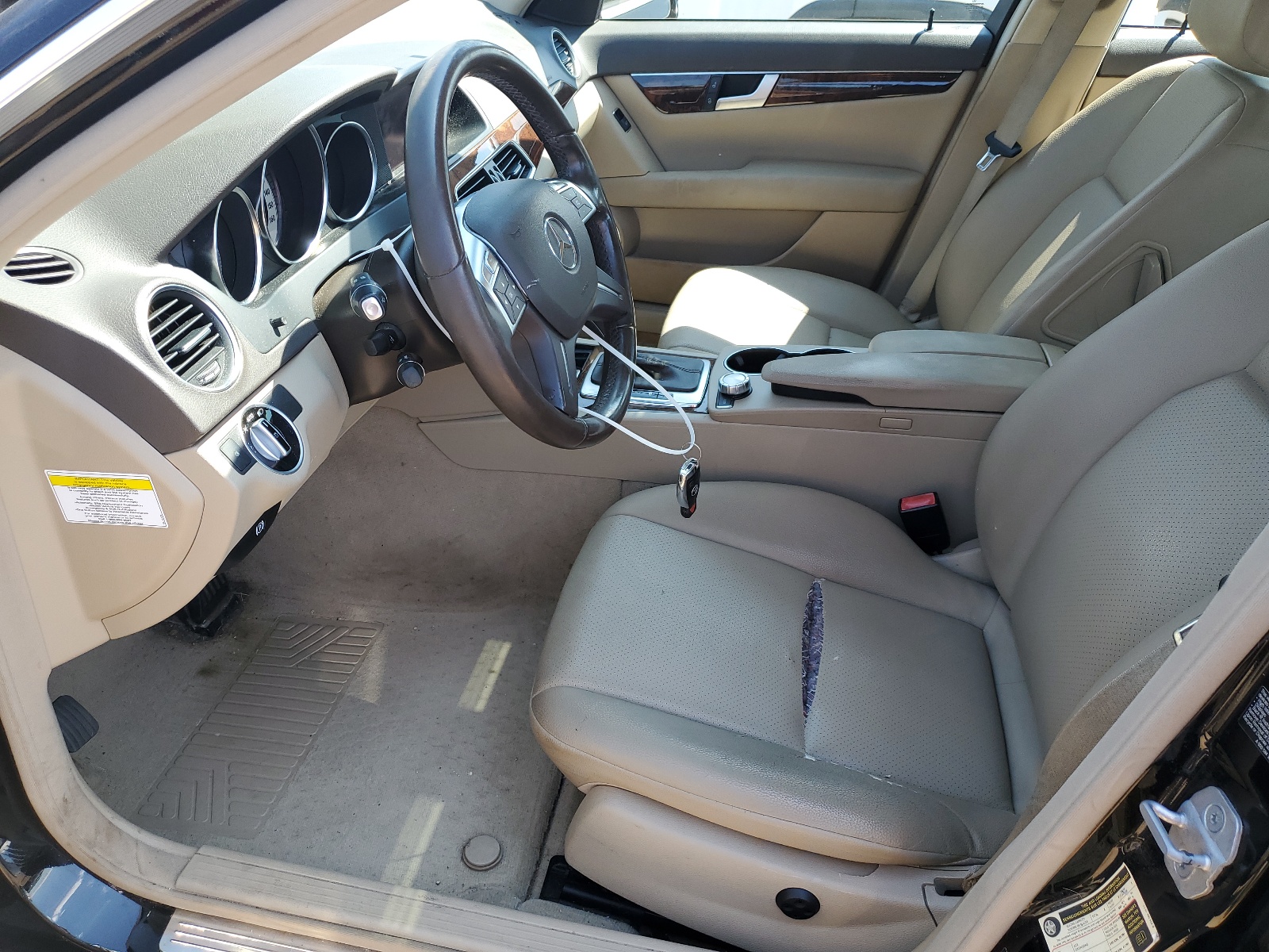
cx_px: 634
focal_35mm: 26
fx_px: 953
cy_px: 476
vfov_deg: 53.1
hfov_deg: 67.3
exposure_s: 1/333
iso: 50
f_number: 1.5
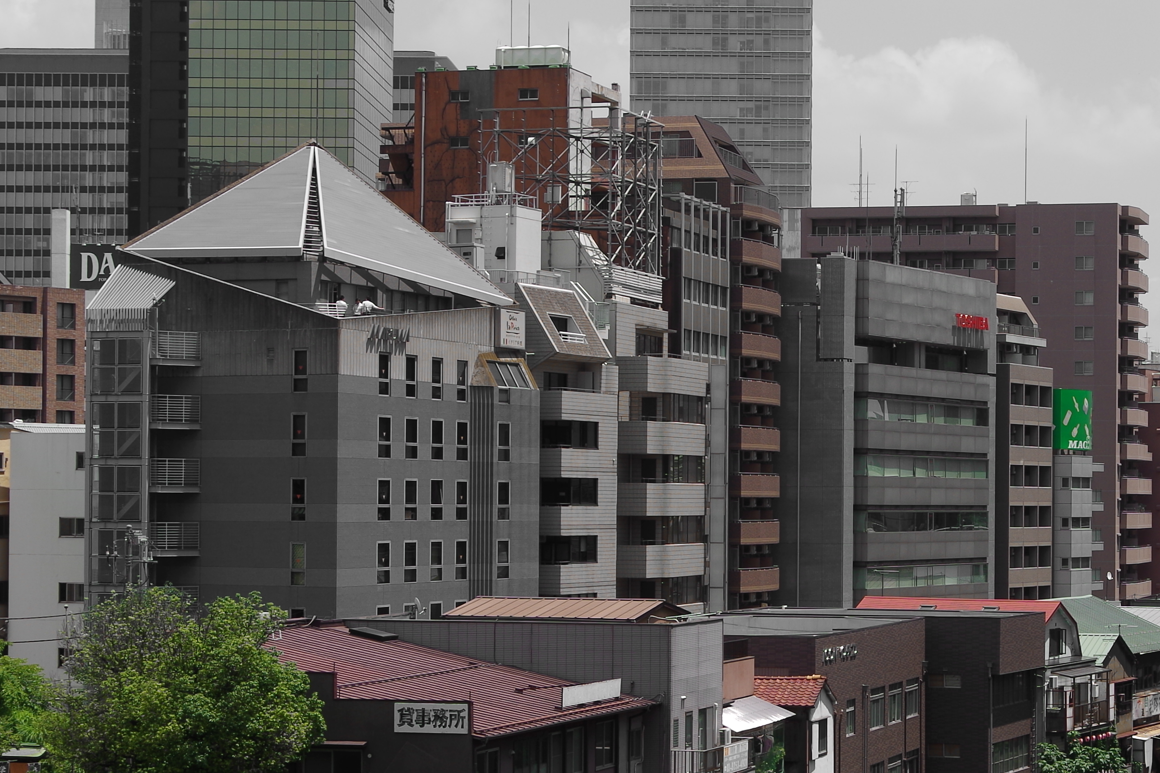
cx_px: 887
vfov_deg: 15.5
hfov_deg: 22.9
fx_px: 2835
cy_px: 456
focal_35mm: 88
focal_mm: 31
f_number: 8
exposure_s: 1/250
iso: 100
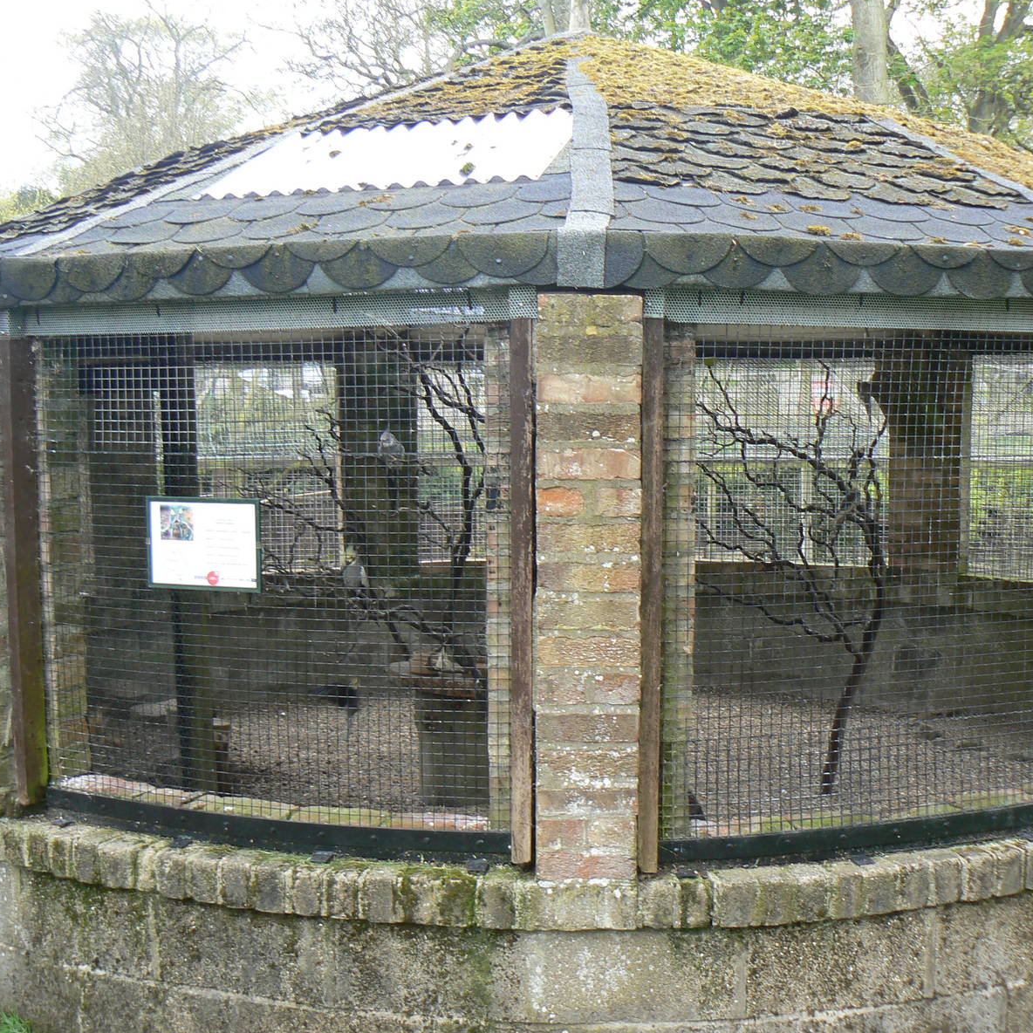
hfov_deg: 39.1
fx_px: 1452
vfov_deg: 39.2
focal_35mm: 43
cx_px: 572
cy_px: 516
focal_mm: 6
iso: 80
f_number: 4
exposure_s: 1/100
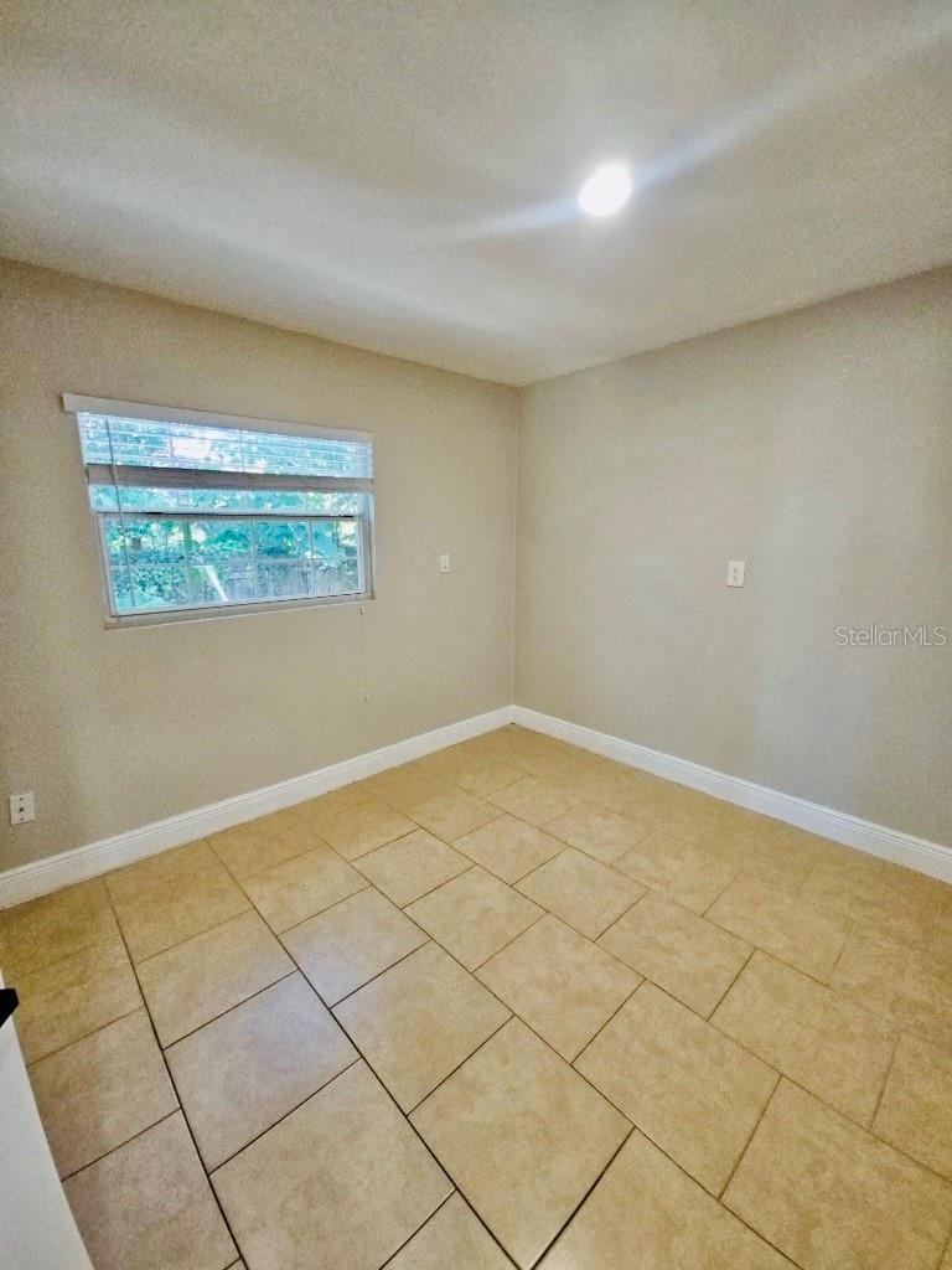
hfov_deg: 89.9
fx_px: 477
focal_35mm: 13
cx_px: 476
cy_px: 635
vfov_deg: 106.2
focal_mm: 2.2
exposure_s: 1/60.2
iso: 226
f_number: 2.2
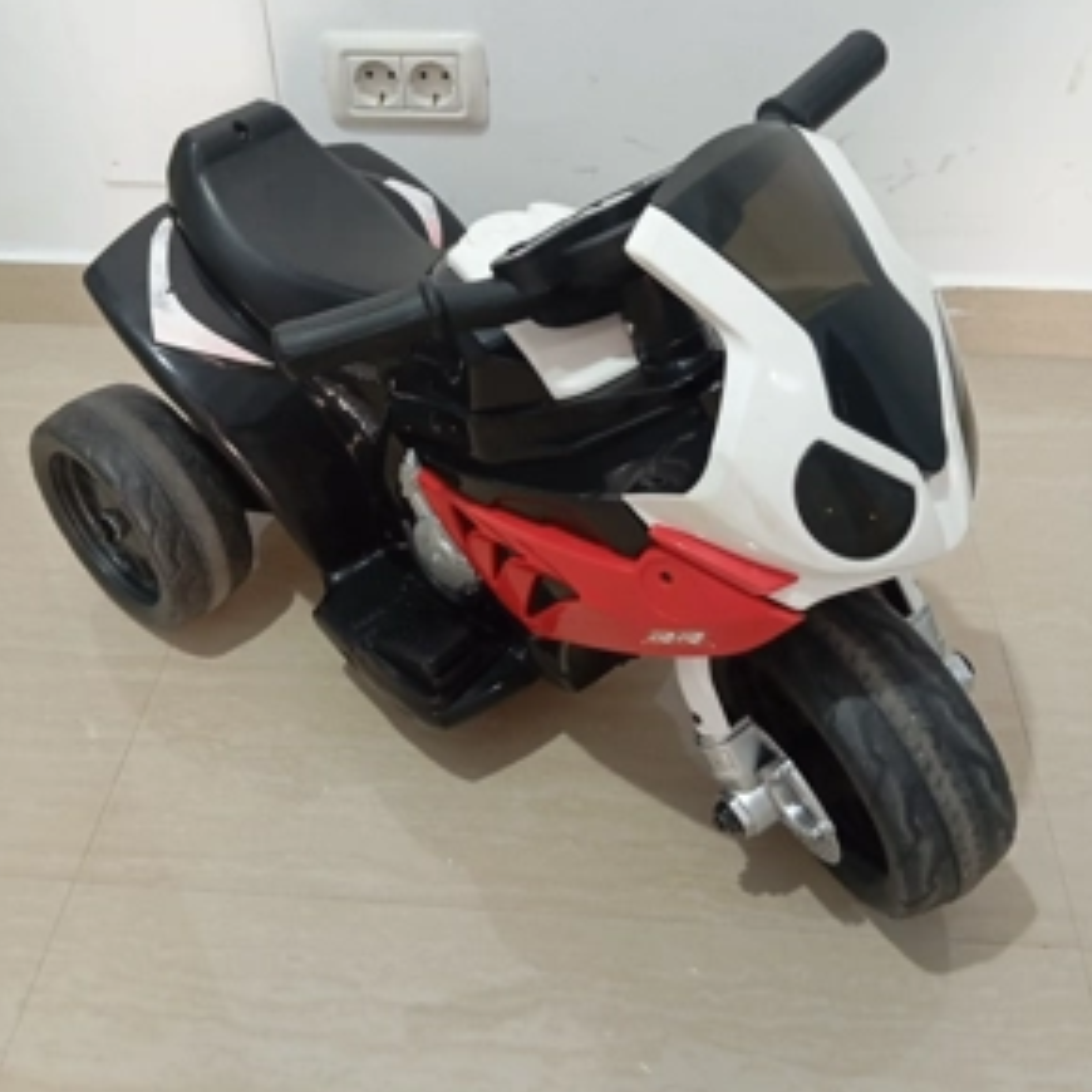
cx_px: 535
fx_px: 1213
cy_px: 486
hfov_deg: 48.4
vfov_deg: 48.4
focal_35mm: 34
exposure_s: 1/25
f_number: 1.8
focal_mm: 4.22
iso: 1105
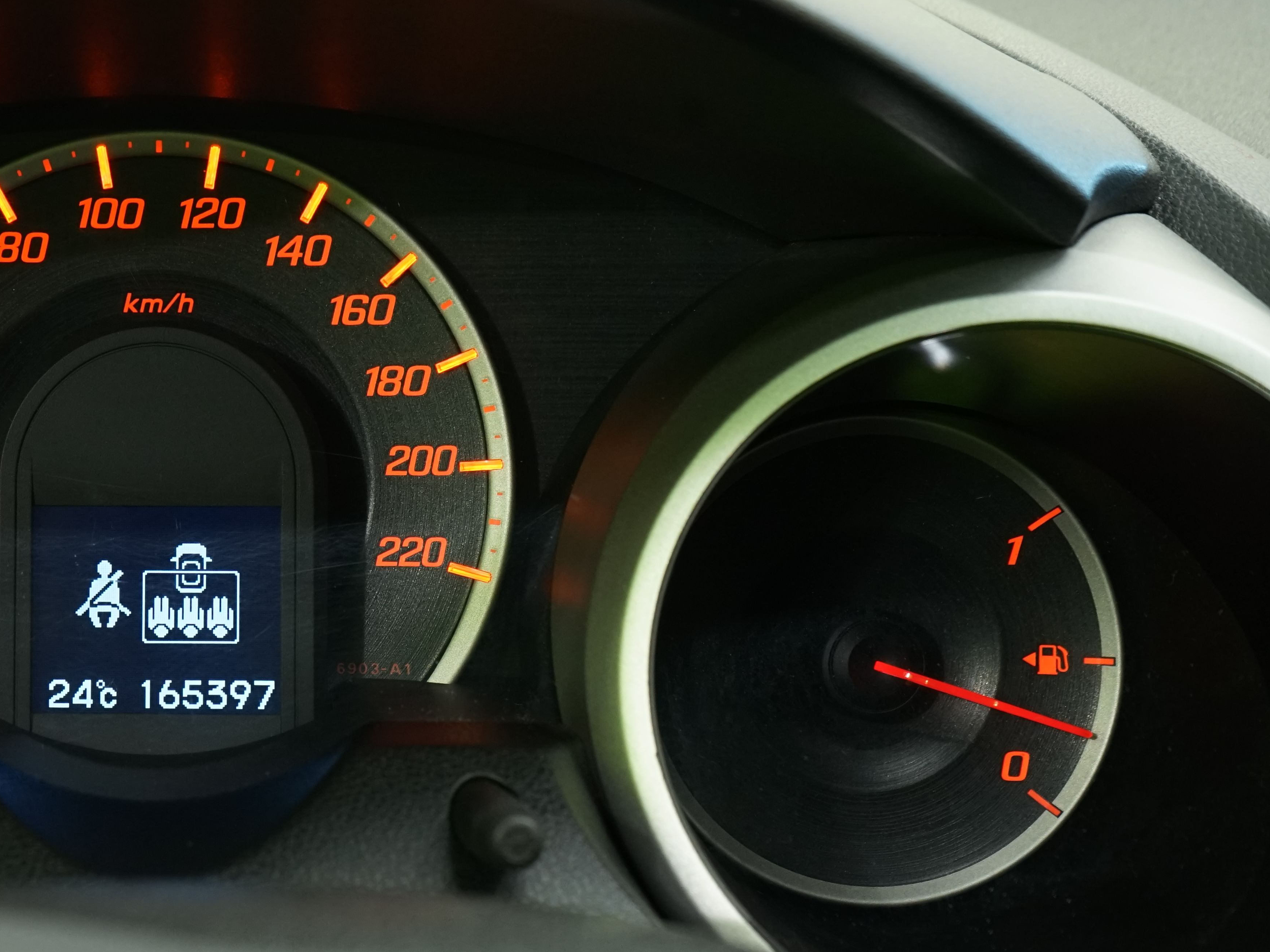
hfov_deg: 28.5
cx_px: 181
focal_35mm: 66
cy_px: 450
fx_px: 2421
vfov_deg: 22.3
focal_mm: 40
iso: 1250
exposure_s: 1/20
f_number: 6.3
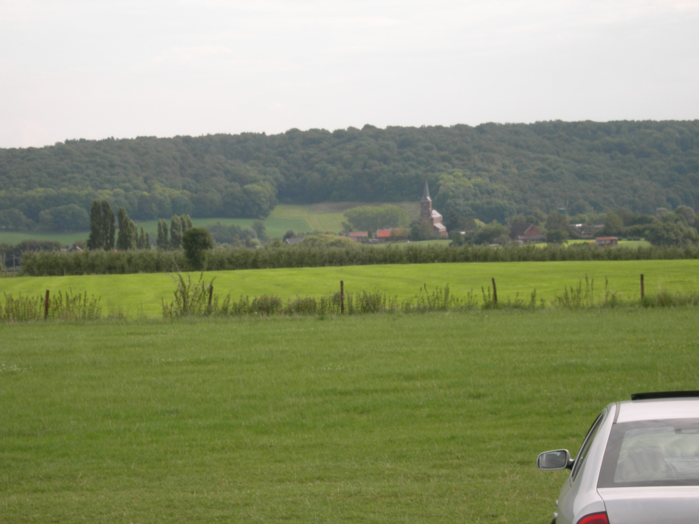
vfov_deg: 13.1
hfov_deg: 17.4
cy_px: 262
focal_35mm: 113
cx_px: 350
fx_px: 2282
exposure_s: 1/107
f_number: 8.2
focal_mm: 23.4
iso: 50
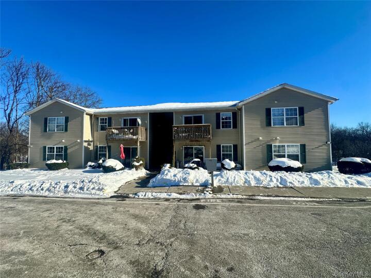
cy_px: 139
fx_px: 150
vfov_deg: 85.7
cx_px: 186
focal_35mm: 14
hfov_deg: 102.1
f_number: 2.2
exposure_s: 1/2212
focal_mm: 2.22
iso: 50
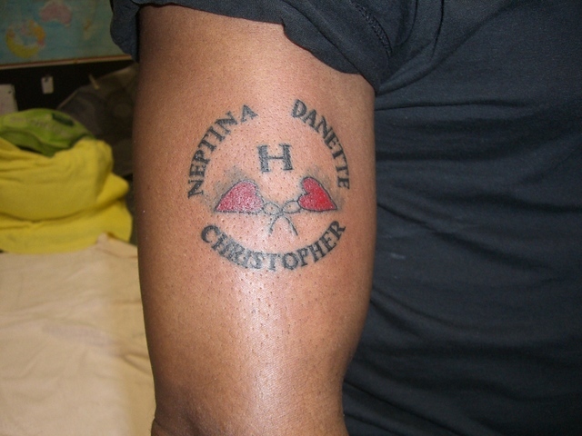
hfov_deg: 49.0
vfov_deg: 37.7
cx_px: 291
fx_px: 639
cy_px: 218
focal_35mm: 38
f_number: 2.7
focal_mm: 6.2
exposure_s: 1/60
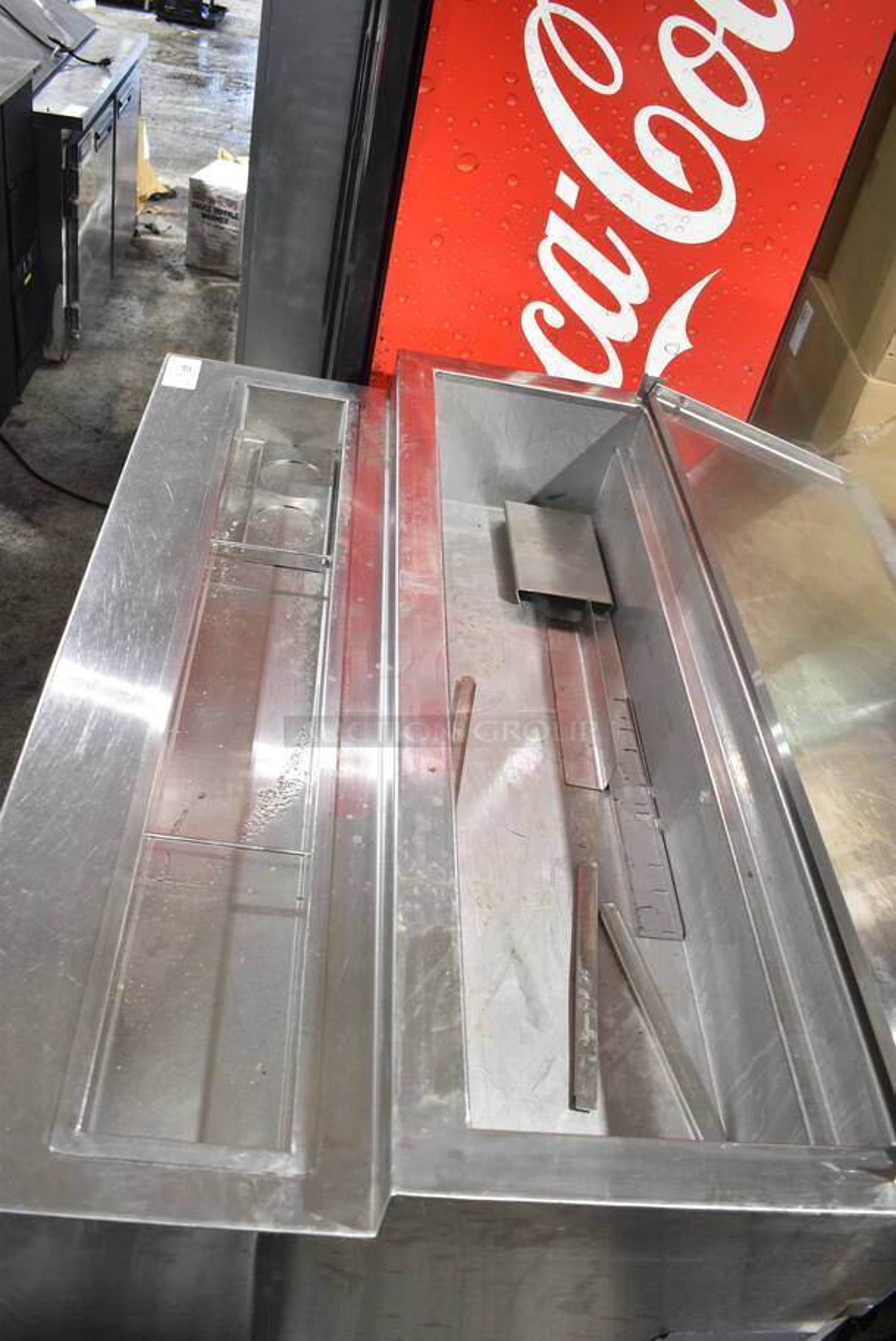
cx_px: 448
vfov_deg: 61.9
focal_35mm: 30
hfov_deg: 43.7
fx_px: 1118
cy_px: 670
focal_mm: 20
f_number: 3.5
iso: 720
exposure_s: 1/30
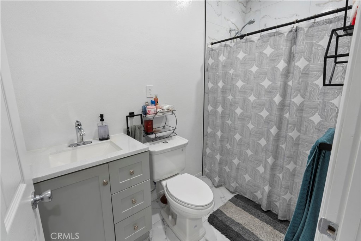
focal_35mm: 16
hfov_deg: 96.7
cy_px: 120
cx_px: 180
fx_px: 160
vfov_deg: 73.8
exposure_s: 30
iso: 50
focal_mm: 16
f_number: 22
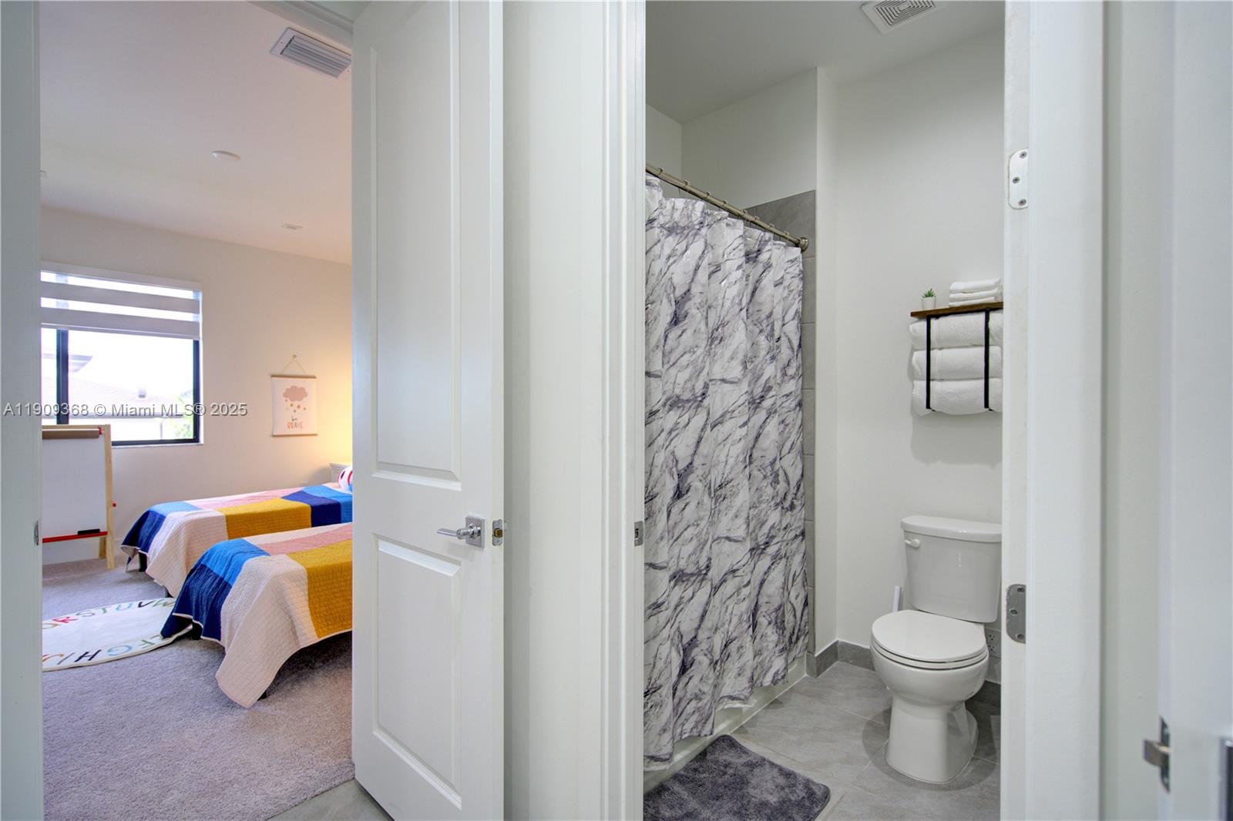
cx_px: 616
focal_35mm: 16
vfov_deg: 73.7
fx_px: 548
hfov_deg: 96.7
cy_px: 410
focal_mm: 16
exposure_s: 1/100
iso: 640
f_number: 4
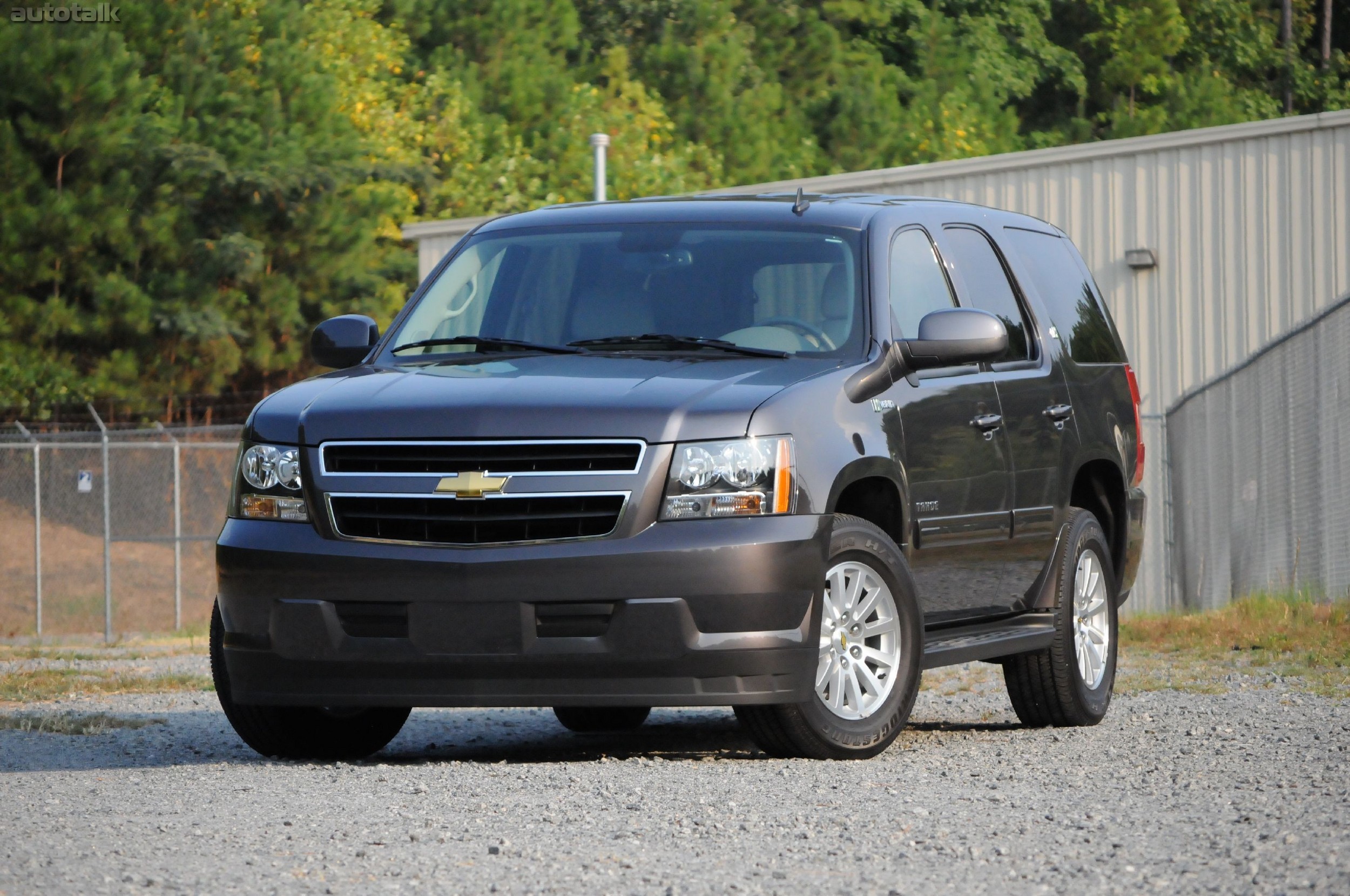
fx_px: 6742
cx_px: 675
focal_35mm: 180
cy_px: 448
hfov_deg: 11.4
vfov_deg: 7.6
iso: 2000
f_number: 5.6
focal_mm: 120
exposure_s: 1/5000
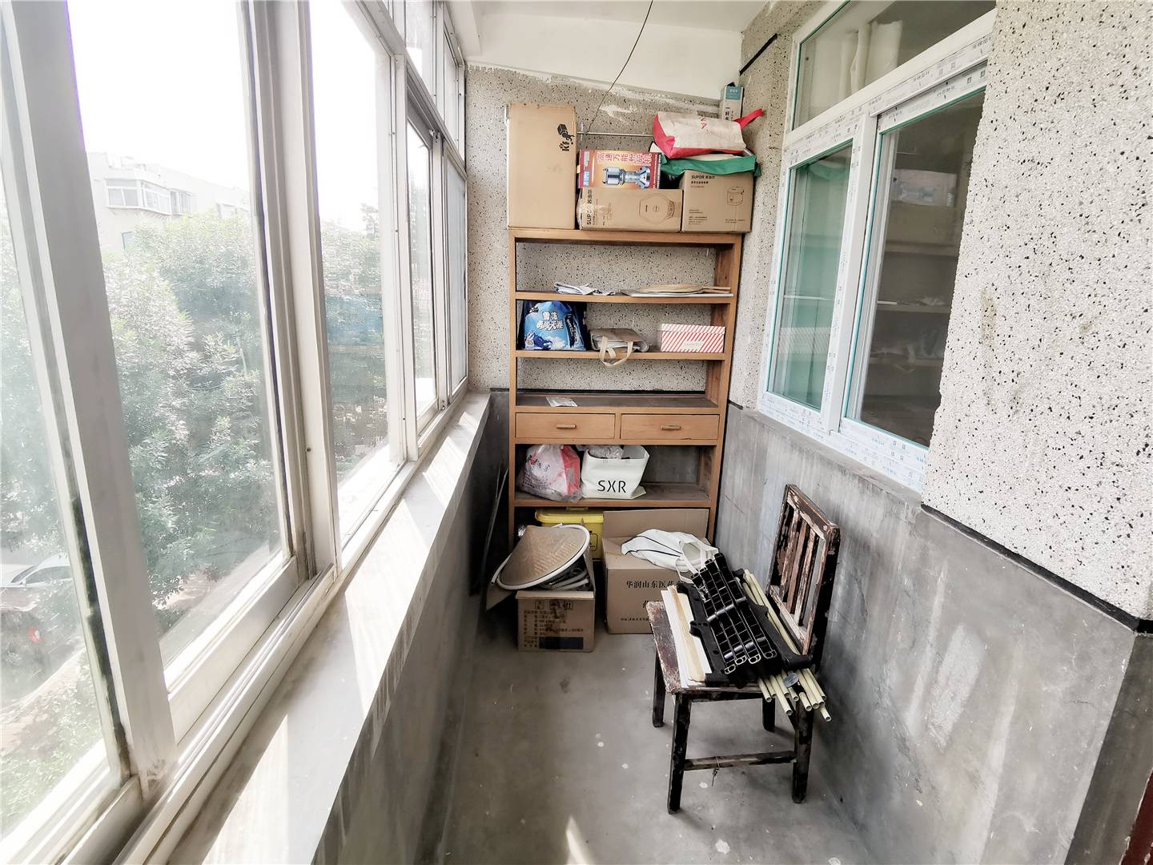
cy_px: 432
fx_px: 566
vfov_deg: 74.7
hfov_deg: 91.0
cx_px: 576
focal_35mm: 17
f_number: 2.2
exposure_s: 1/362
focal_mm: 2.26
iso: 50
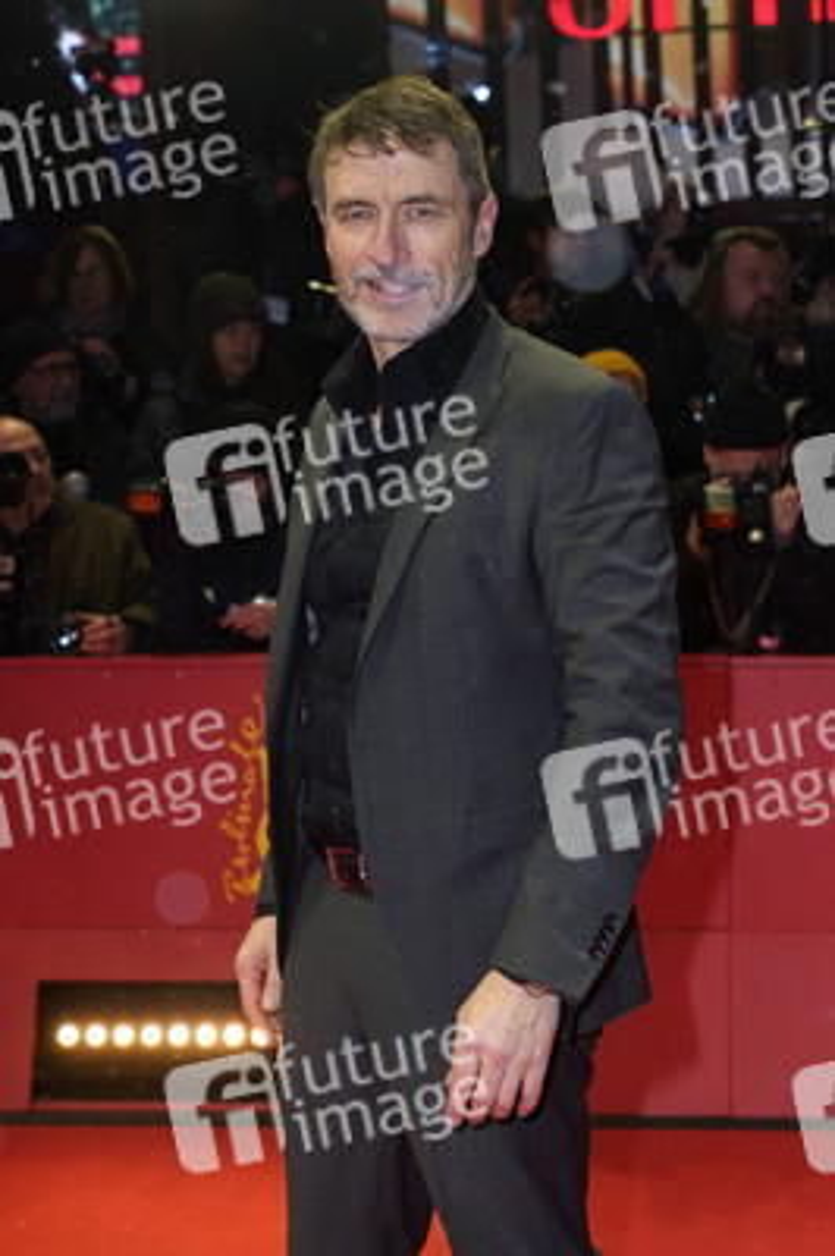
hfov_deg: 24.2
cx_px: 418
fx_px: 1952
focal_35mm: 56
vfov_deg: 35.7
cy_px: 628
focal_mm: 56
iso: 800
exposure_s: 1/160
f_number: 5.6
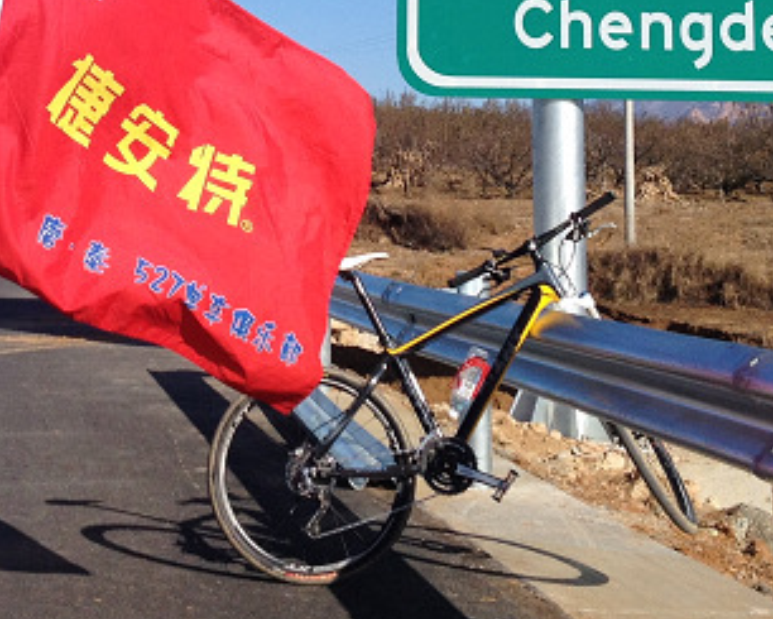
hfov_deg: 21.6
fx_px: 2014
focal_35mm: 88
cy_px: -16
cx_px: 245
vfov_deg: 17.0
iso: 64
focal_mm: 4.28
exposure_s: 1/2513
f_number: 2.4
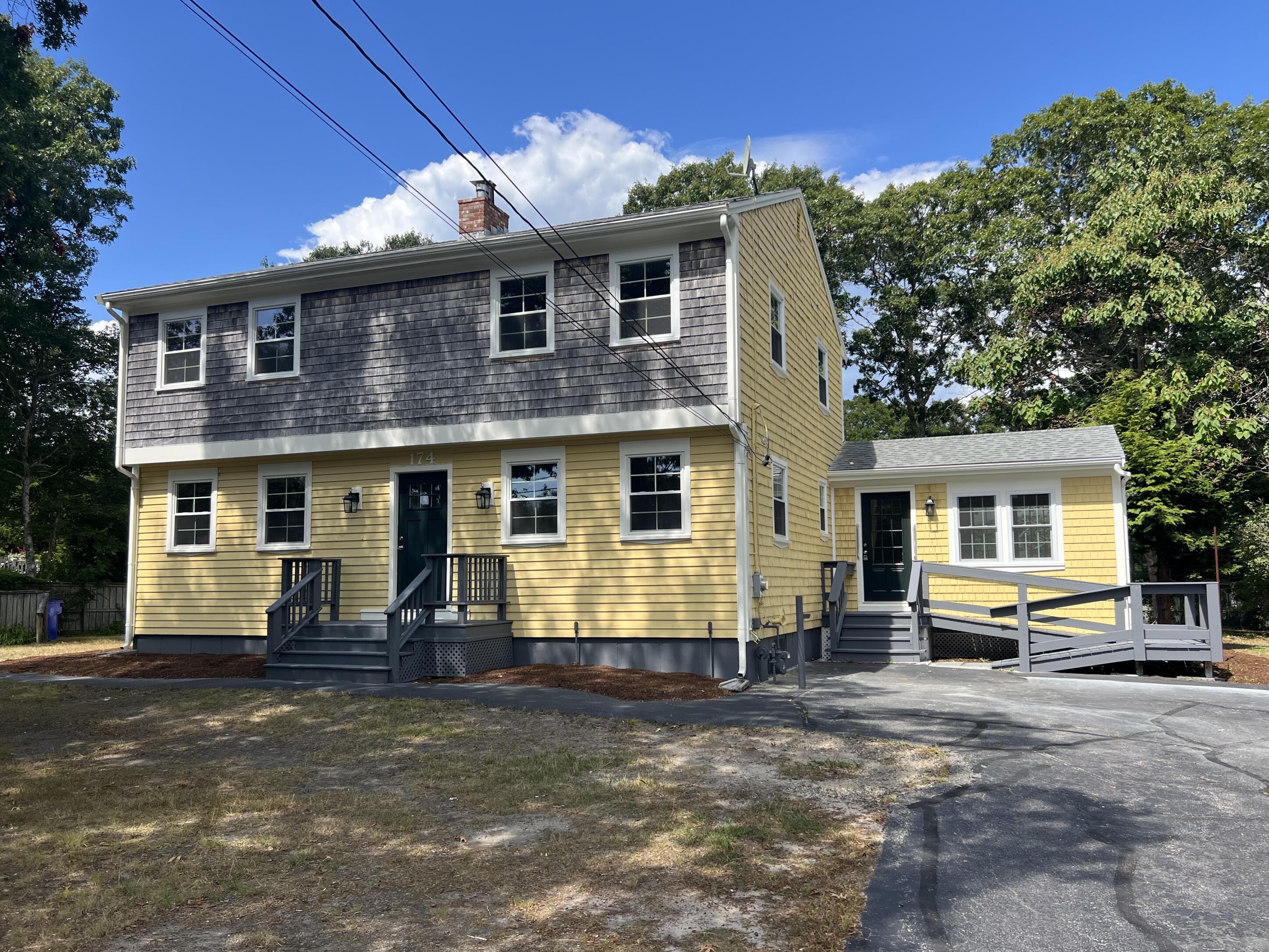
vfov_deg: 51.3
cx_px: 637
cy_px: 492
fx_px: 990
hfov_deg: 65.3
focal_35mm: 27
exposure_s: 1/2457
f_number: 1.5
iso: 50
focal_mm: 5.7
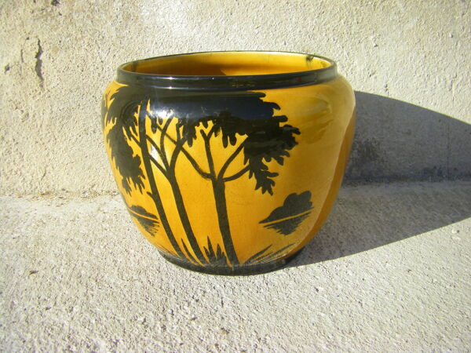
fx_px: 517
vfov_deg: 37.7
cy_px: 176
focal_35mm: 38
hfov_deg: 49.0
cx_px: 236
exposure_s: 1/160
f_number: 7
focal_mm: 6.3
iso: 64
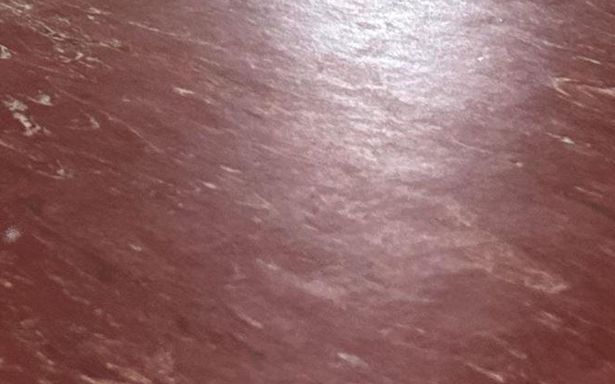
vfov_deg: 10.3
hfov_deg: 16.6
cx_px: -233
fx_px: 1960
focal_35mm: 117
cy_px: -373
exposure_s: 1/60
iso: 500
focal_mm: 6.86
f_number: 1.78
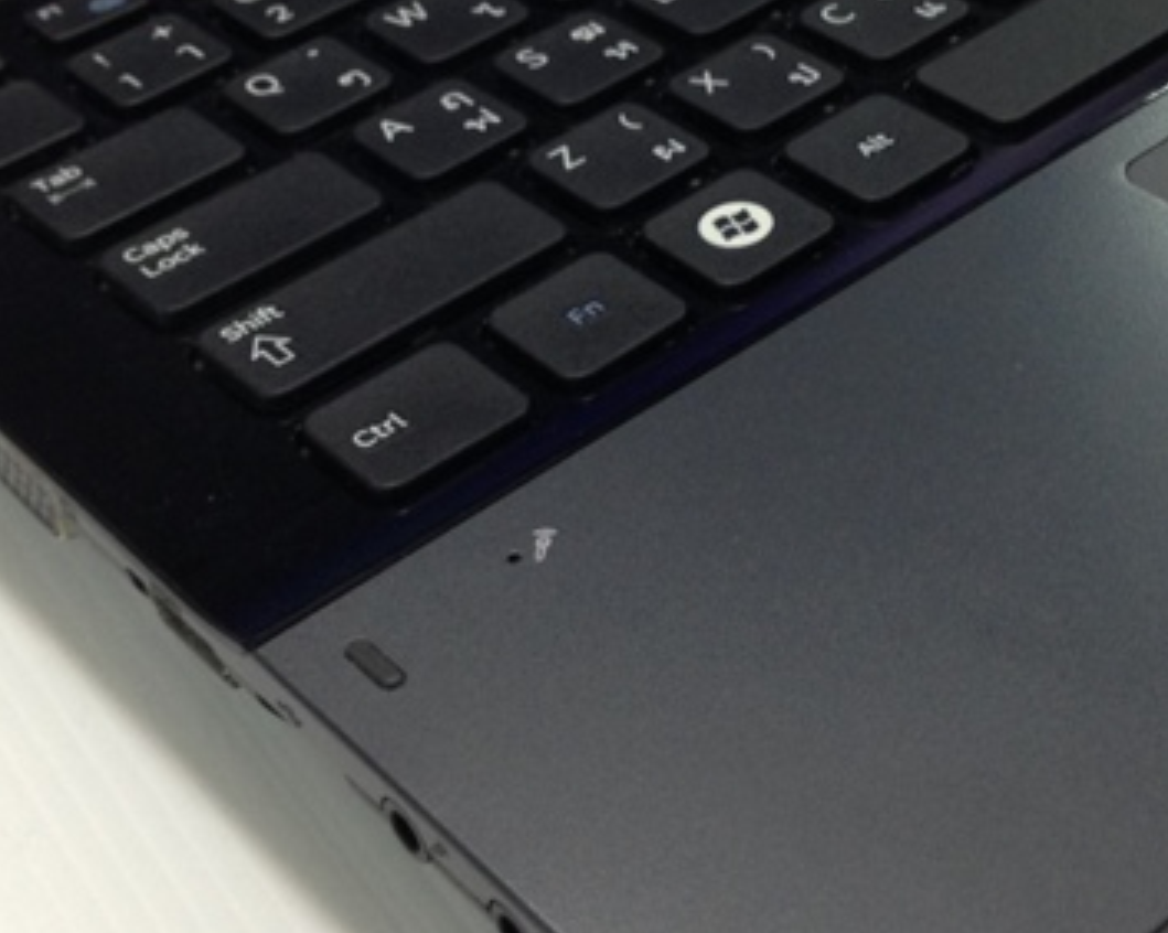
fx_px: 2522
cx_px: 738
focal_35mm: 73
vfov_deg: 20.9
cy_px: 294
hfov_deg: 26.0
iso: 100
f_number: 2.4
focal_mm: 4.12
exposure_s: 1/20
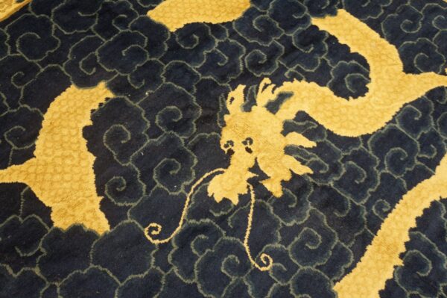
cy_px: 149
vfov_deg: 43.5
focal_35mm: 30
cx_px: 224
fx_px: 372
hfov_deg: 62.0
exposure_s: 1/60
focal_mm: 20
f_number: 4
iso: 1250
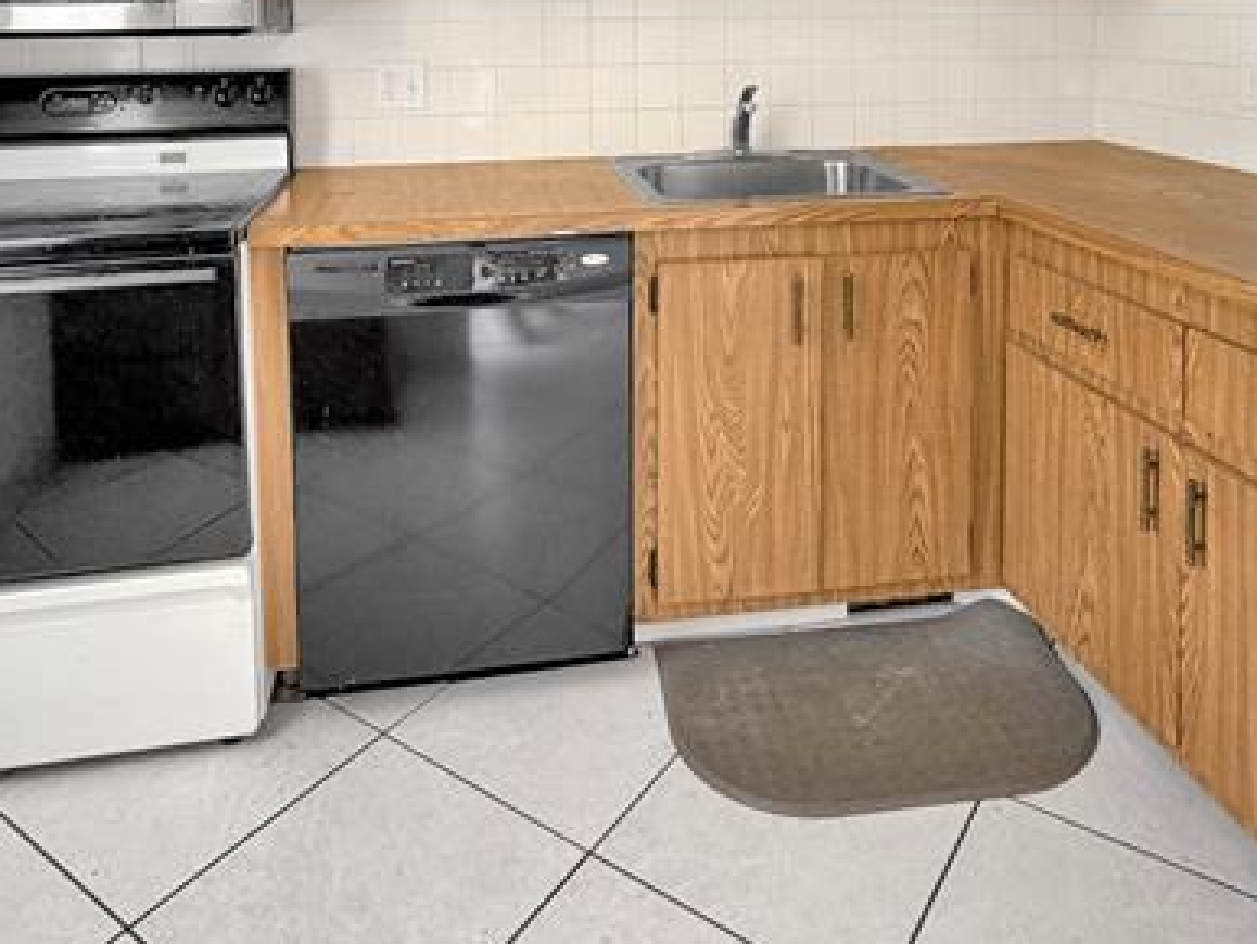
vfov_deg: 43.2
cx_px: 668
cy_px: 55
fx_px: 1054
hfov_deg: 61.6
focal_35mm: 29
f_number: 2.2
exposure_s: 1/60
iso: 200
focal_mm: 2.22
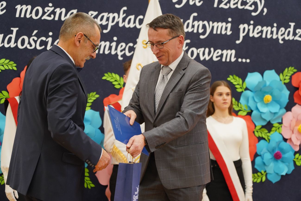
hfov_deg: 21.9
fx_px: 778
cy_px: 100
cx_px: 150
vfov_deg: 14.7
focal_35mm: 93
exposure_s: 1/125
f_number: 4
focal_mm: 93
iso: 1600
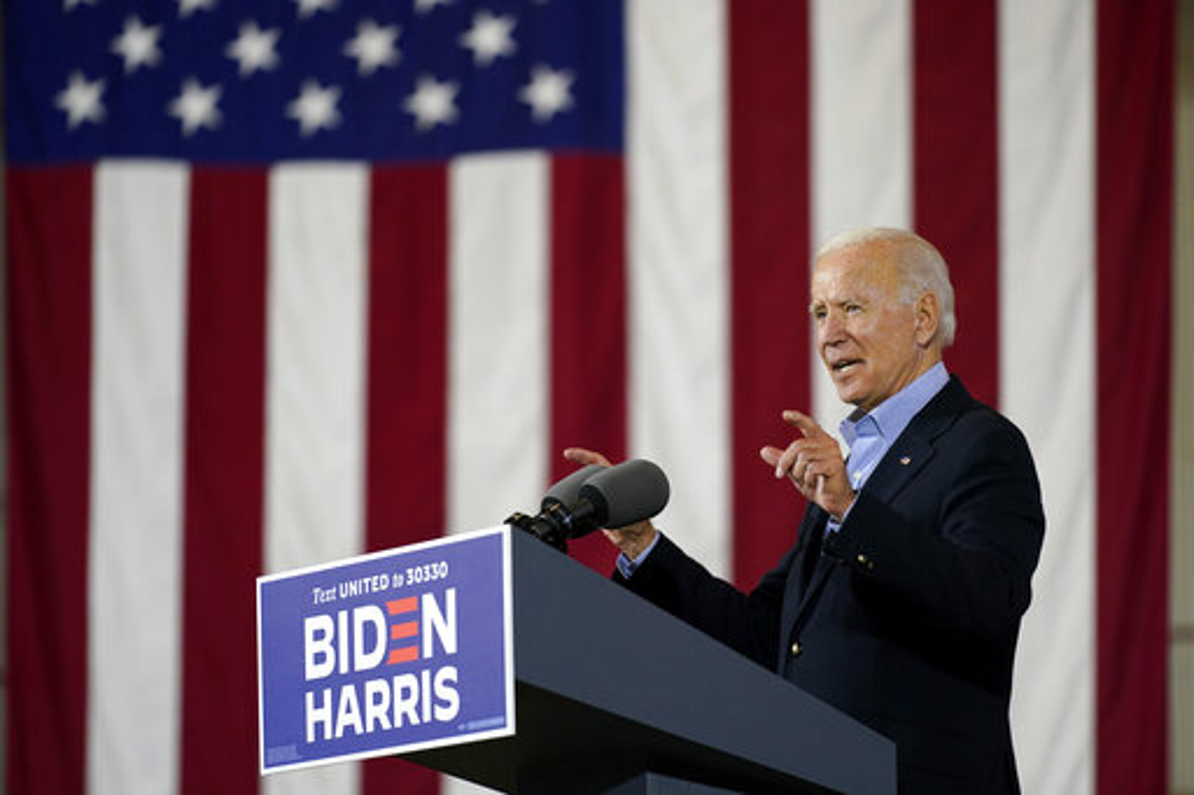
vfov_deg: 6.9
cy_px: 398
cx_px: 597
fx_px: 6631
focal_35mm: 200
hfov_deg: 10.3
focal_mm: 200
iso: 1000
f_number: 2.8
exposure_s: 1/640
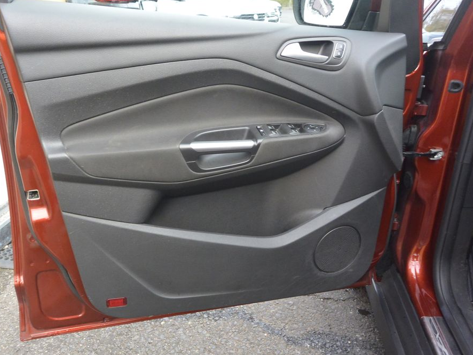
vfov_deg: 46.8
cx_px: 206
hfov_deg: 59.7
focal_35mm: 30
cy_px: 180
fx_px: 410
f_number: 3.5
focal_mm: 10
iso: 800
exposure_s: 1/50
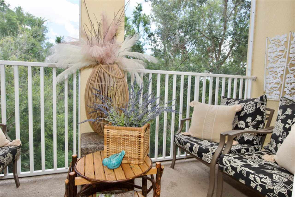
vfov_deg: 59.4
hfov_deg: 81.2
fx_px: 172
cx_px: 148
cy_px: 98
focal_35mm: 21
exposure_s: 1/125
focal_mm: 14
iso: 200
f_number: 5.6
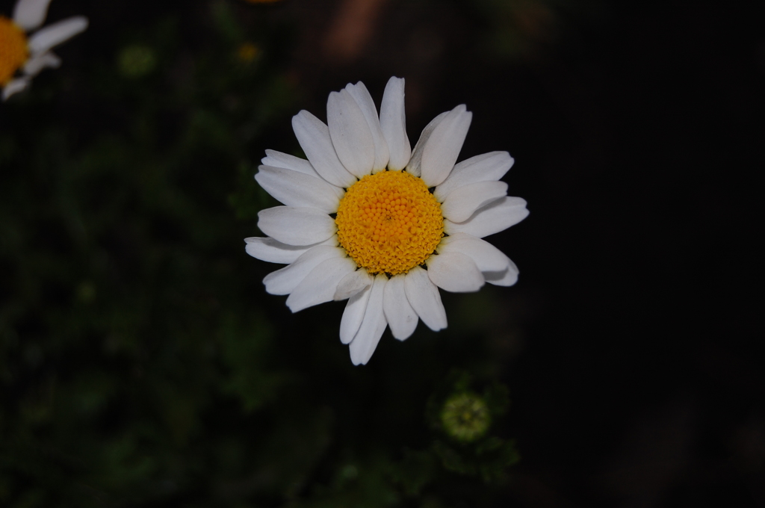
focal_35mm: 82
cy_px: 254
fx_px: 1751
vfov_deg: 16.5
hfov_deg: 24.6
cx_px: 382
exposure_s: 1/125
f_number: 5.6
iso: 200
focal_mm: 55
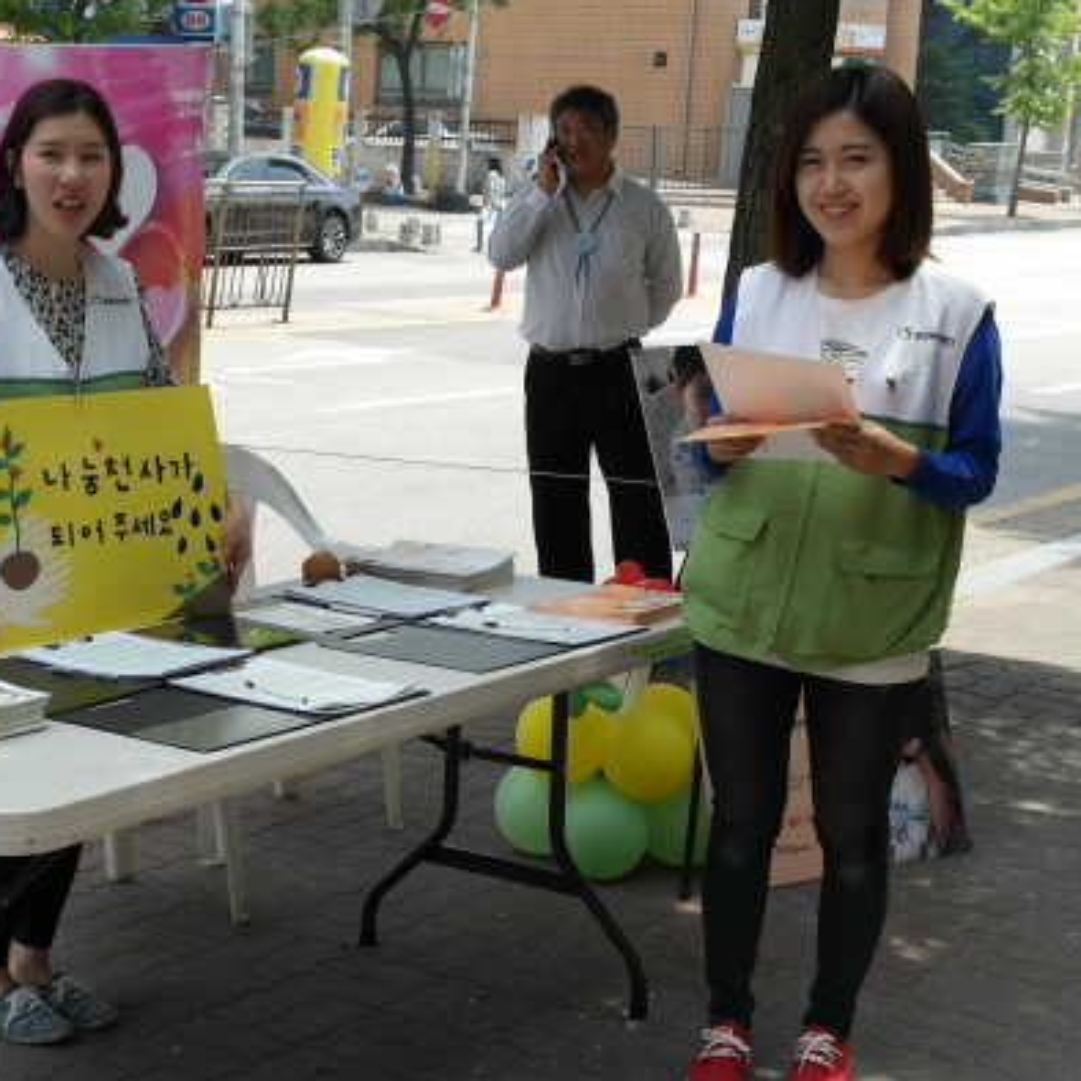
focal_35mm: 59
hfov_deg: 28.6
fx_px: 2085
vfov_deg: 29.1
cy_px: 562
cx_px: 250
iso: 100
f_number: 6.3
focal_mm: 25
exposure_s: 1/200
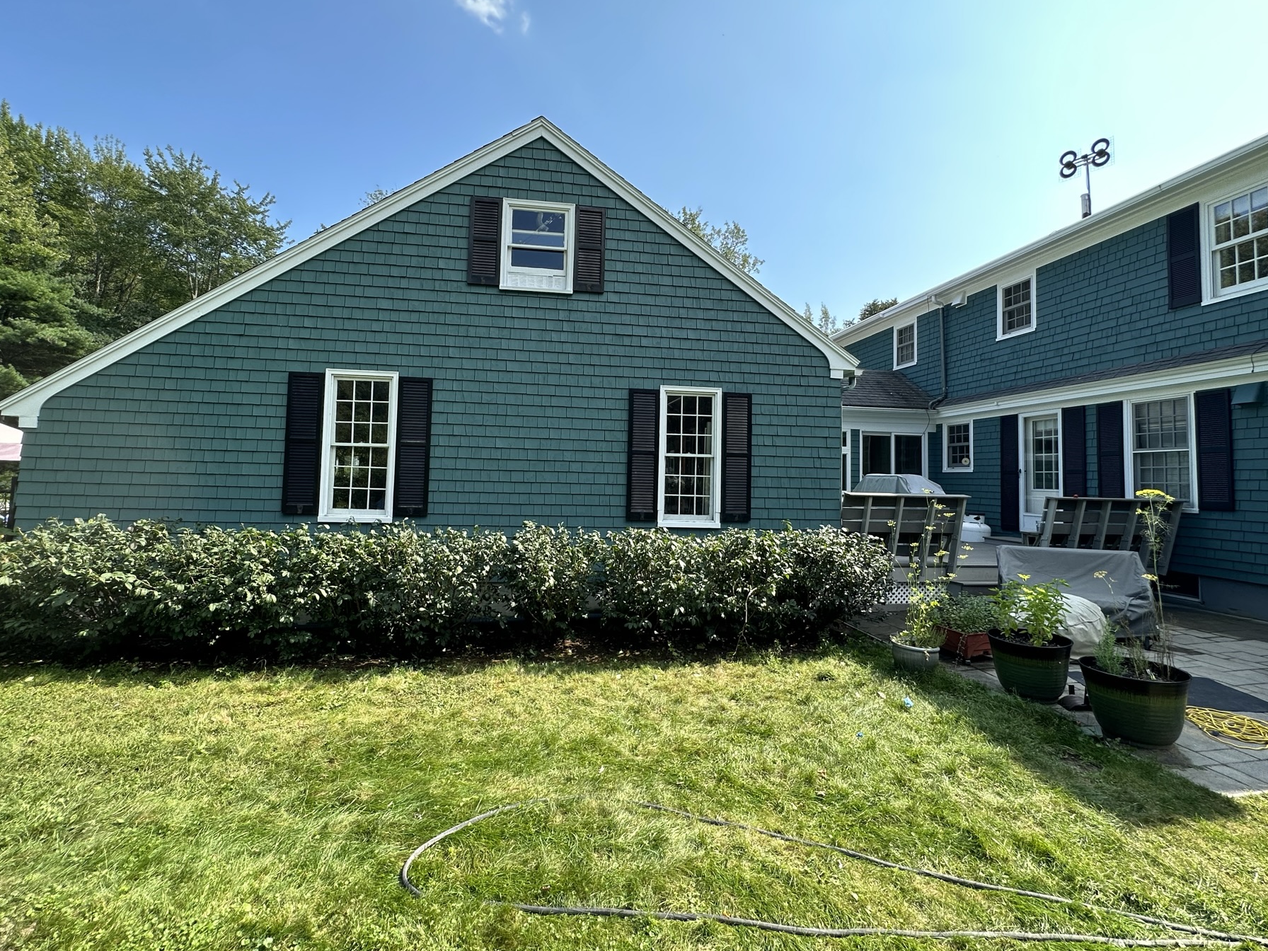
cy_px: 449
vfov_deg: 78.0
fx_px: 586
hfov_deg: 94.4
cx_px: 606
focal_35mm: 16
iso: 40
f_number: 2.2
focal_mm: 2.22
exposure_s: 1/500
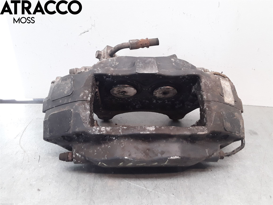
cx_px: 136
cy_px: 102
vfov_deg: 49.7
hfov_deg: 63.4
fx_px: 221
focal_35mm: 28
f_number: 1.9
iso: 100
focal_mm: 2.91
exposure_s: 1/100
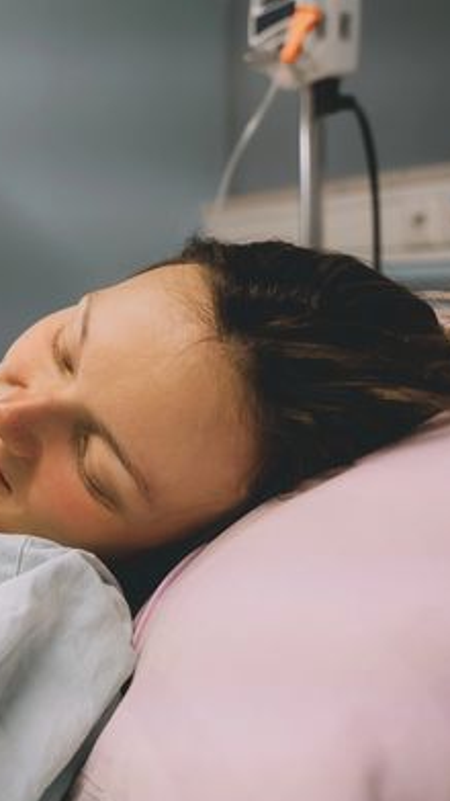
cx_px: -88
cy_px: 408
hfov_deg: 24.1
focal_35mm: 45
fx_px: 954
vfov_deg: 45.5
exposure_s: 1/60
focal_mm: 28
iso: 640
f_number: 4
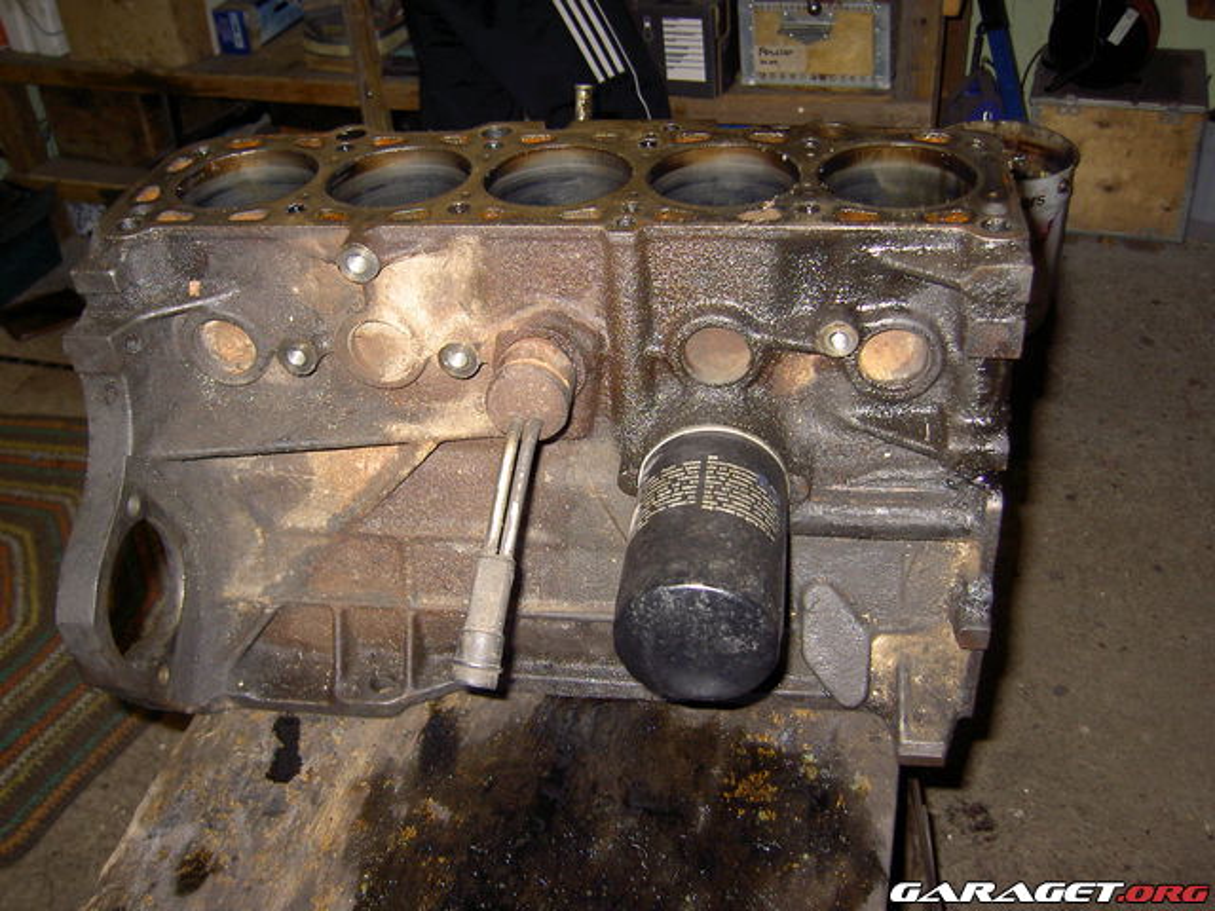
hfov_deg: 54.0
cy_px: 456
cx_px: 608
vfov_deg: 41.8
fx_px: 1193
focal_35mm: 34
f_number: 2.8
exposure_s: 1/60
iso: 100
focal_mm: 5.6
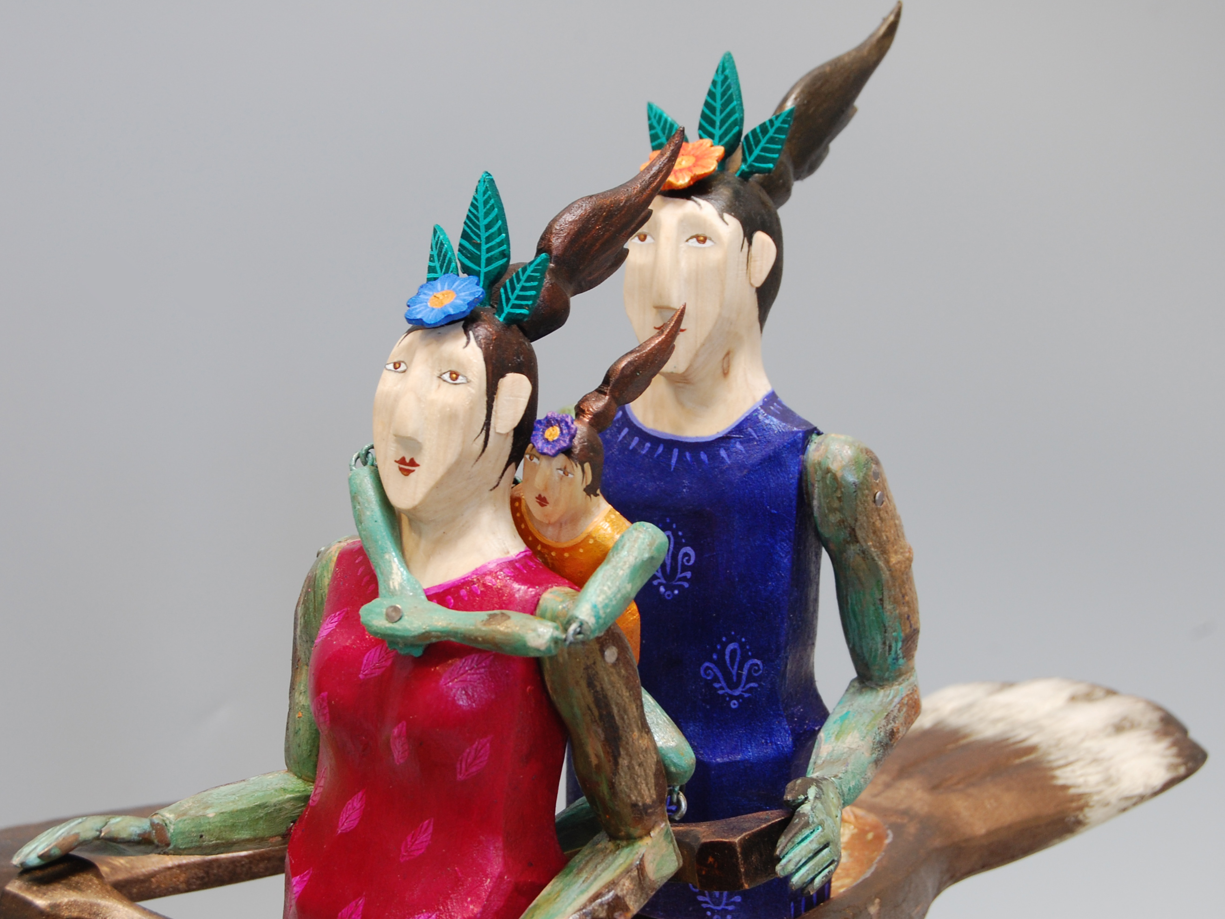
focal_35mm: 79
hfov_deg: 24.7
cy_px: 464
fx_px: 2795
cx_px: 558
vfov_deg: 18.7
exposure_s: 1/15
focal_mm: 48
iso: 400
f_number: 5.6
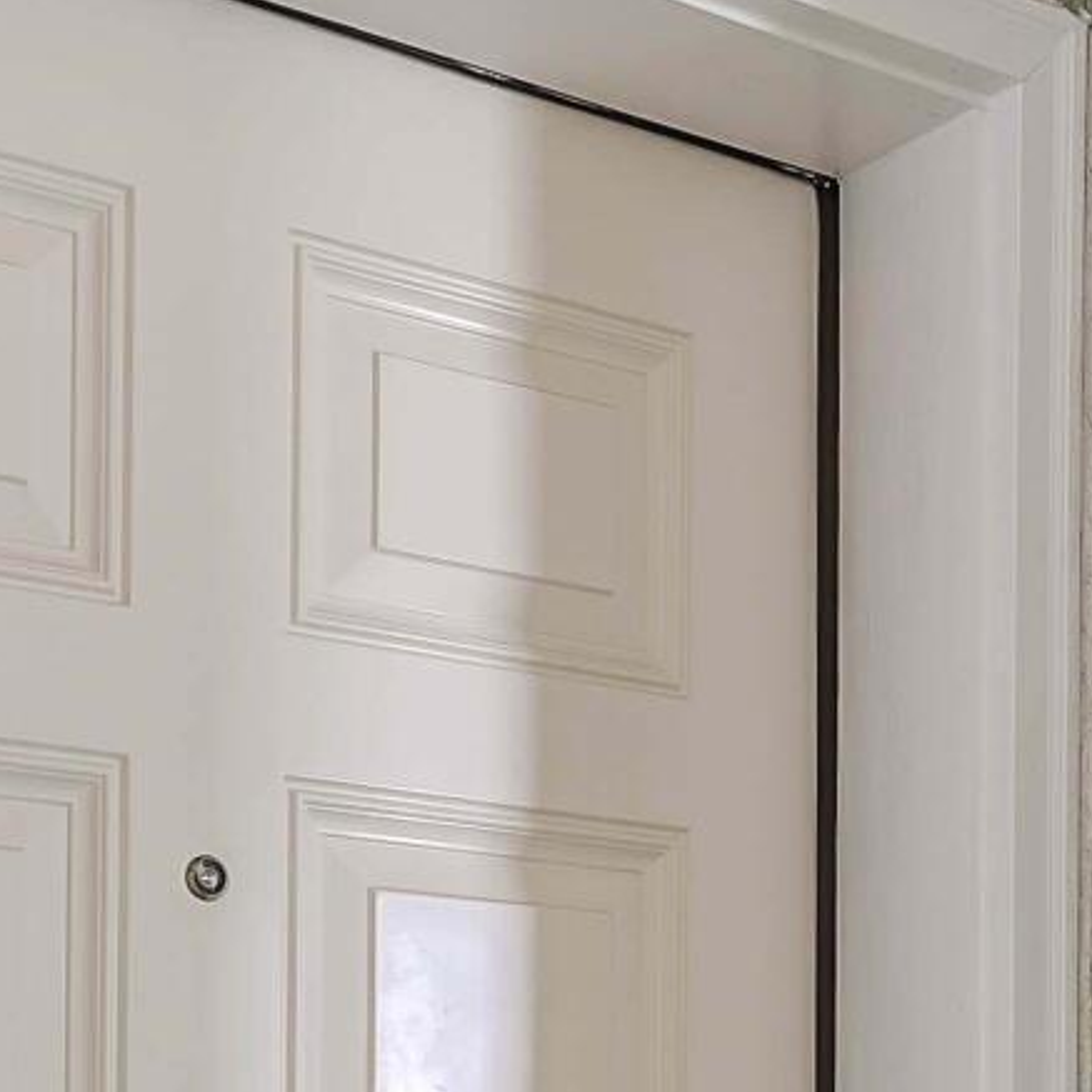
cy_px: 1412
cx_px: 697
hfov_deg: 24.6
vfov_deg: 22.2
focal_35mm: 70
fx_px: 2498
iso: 100
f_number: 5.6
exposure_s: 1/4
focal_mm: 12
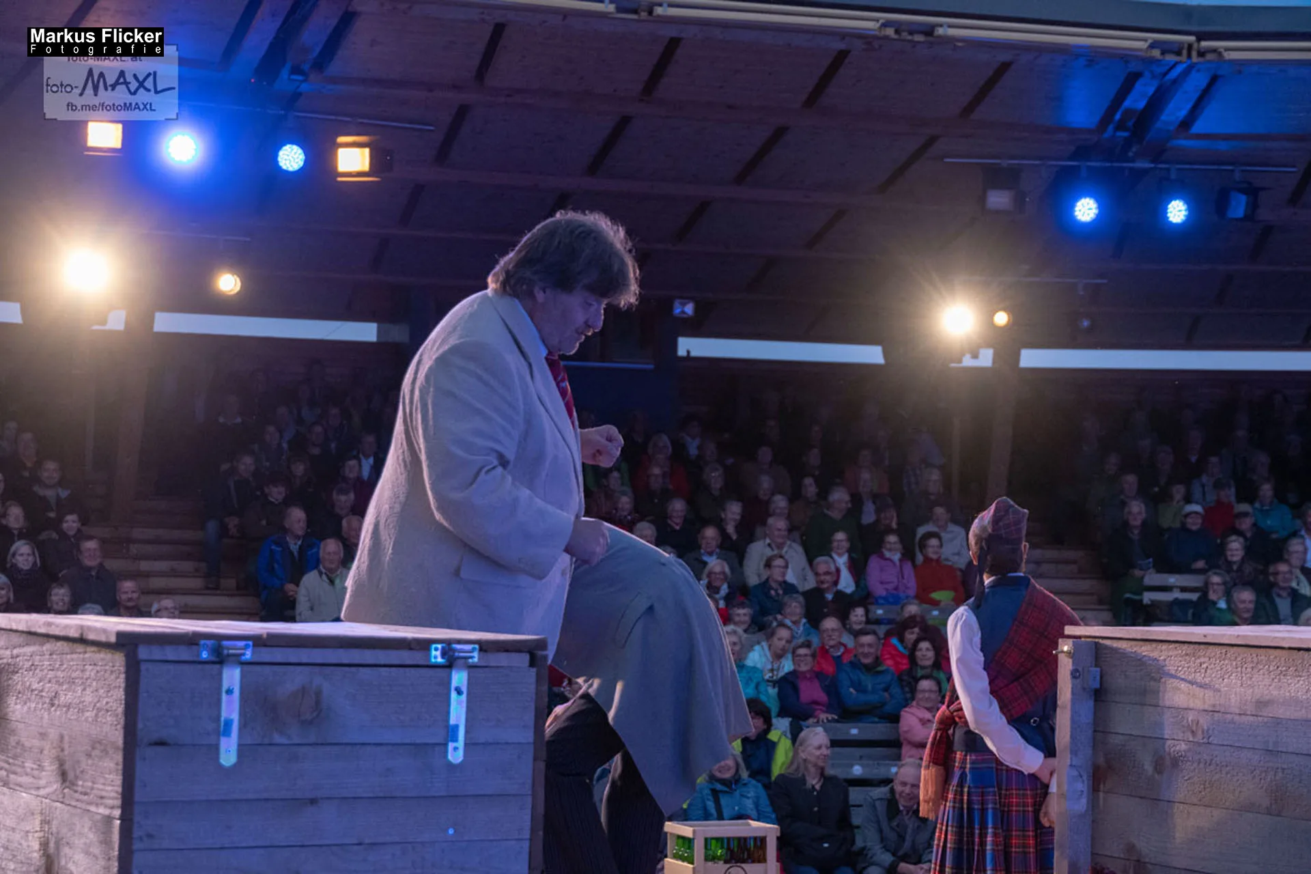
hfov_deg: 33.4
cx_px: 656
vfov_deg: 22.6
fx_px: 2185
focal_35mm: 60
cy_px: 437
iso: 1800
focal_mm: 40
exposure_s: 1/250
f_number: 3.5
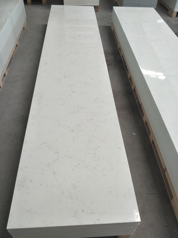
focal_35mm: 24
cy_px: 119
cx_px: 89
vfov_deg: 71.6
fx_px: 165
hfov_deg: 56.8
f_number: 1.7
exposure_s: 1/50
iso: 89
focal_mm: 4.1
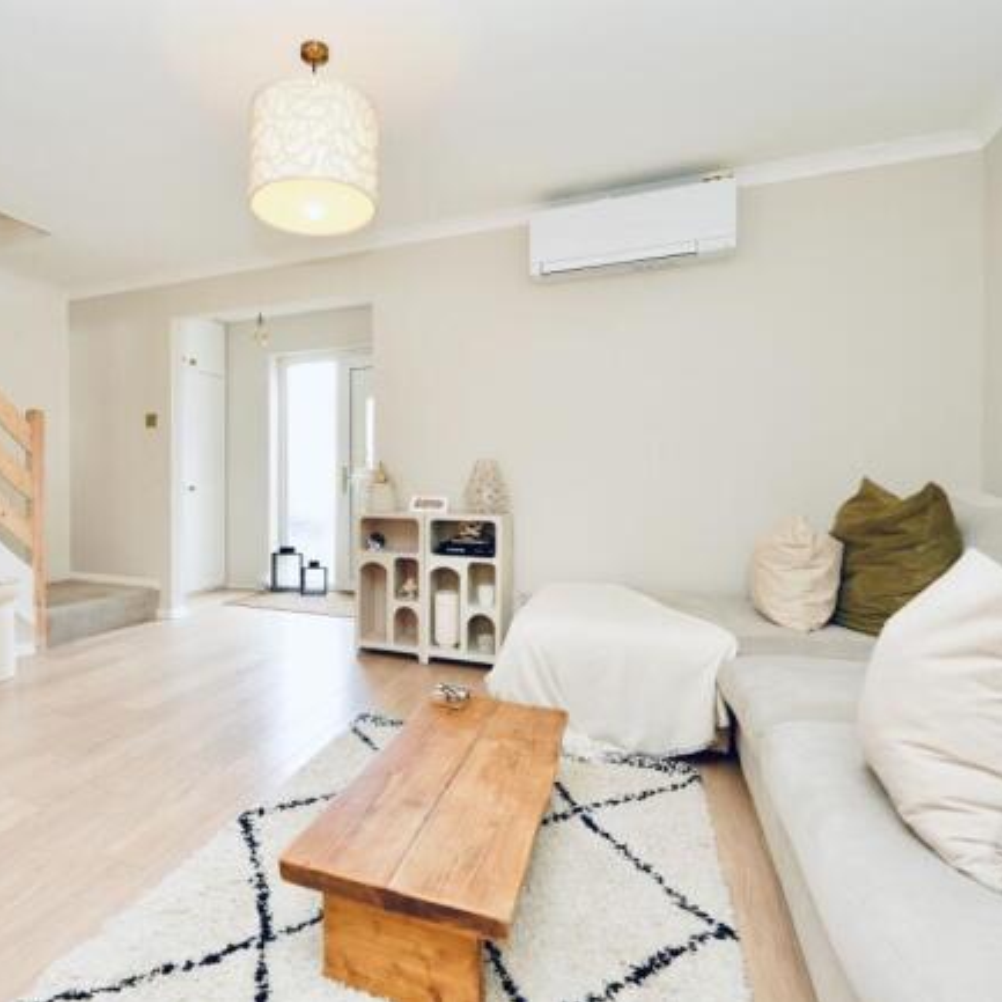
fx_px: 589
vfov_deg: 80.7
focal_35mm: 18
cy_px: 503
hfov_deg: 79.0
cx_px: 364
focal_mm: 14
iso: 1000
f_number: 4
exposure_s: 1/160
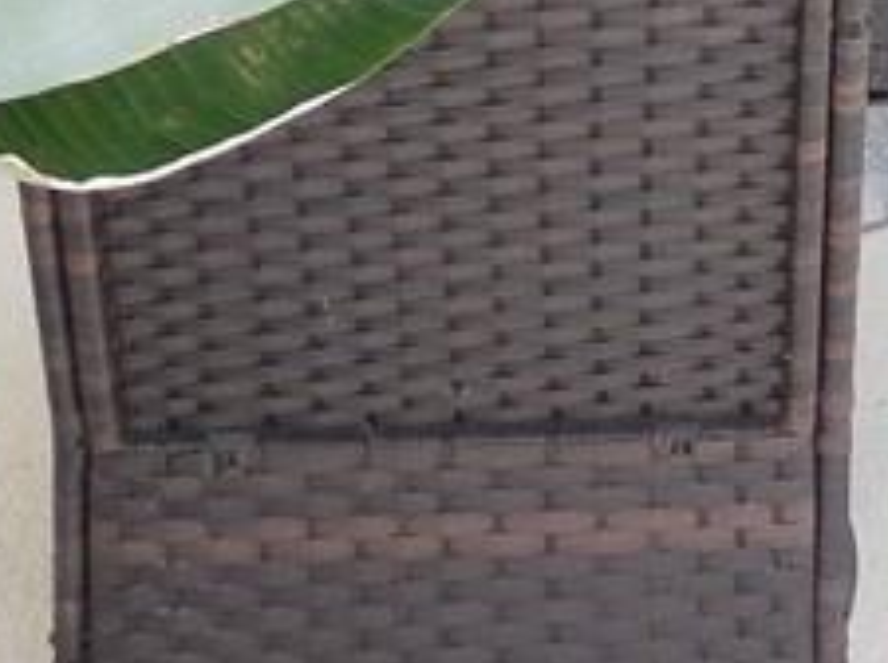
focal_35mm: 114
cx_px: 955
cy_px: -714
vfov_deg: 11.5
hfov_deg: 16.8
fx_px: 2920
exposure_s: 1/125
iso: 125
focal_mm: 4.5
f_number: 3.1
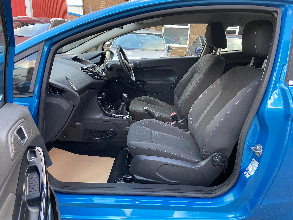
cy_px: 110
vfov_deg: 53.1
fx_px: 220
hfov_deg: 67.3
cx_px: 146
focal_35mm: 26
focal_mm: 4.25
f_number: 1.8
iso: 125
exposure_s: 1/76
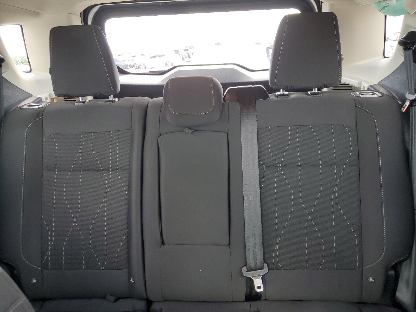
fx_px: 312
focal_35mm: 26
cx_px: 208
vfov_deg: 53.1
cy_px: 156
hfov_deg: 67.3
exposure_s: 1/60.2
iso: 74
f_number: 1.5
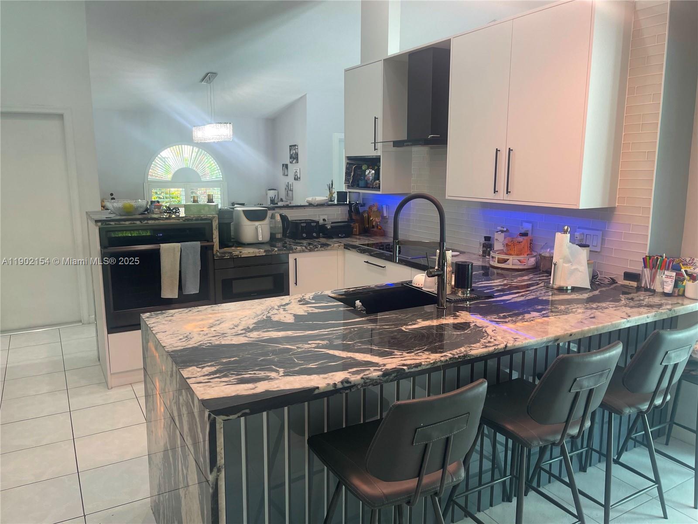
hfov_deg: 69.4
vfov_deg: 54.9
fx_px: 504
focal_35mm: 25
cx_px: 349
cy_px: 262
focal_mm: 5.1
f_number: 1.6
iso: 64
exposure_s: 1/60
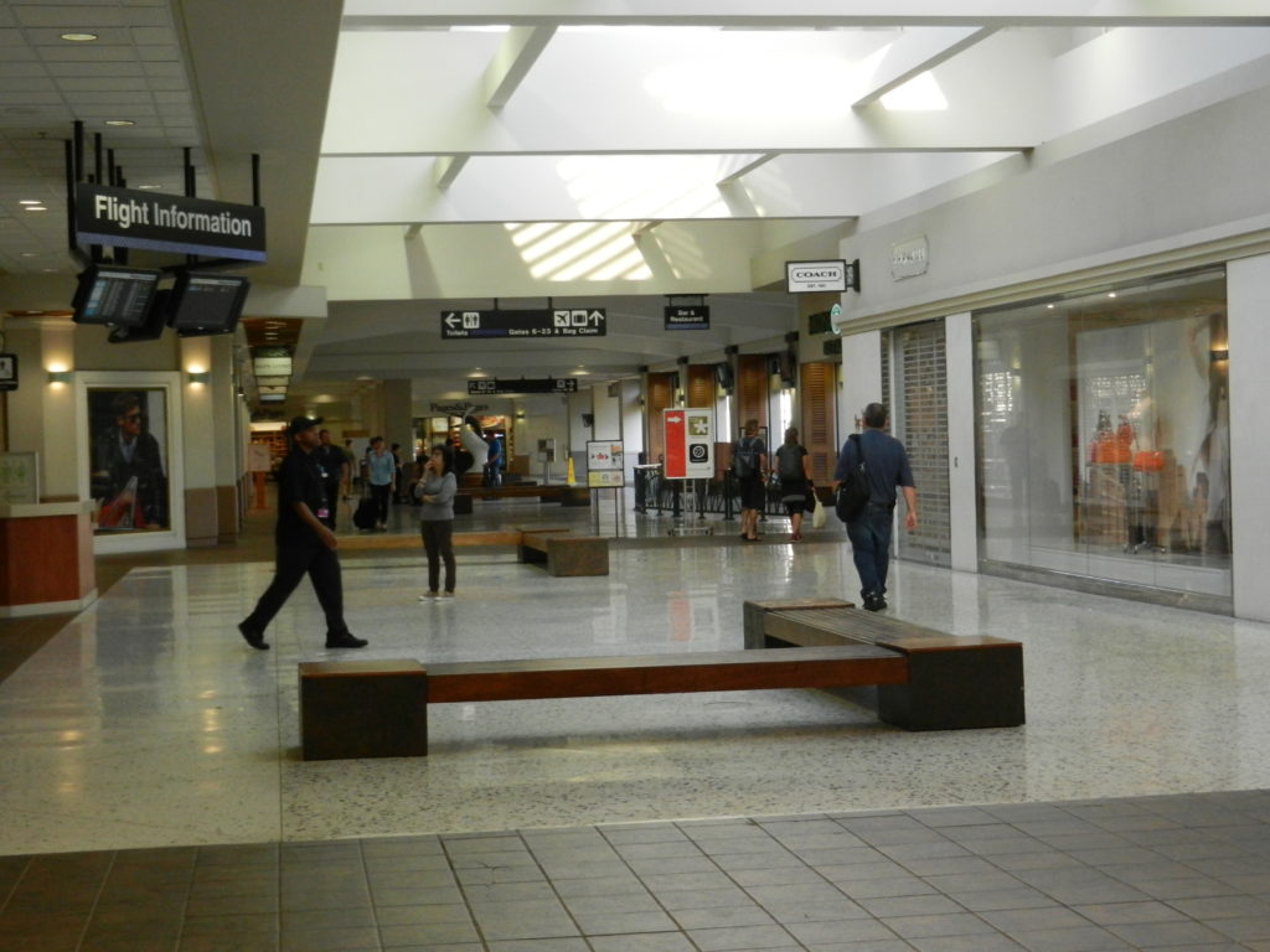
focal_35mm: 60
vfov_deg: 24.4
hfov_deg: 32.2
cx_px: 635
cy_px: 476
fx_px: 2201
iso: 640
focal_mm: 10.9
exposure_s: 1/100
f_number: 4.5
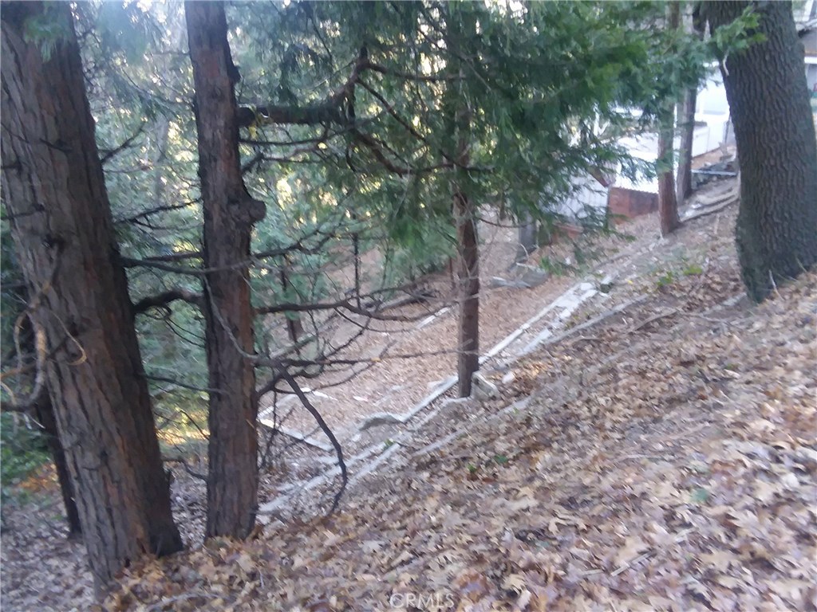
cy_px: 306
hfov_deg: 61.7
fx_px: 684
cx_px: 408
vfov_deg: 48.2
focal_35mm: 29
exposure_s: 1/30
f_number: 1.9
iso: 125
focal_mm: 2.47
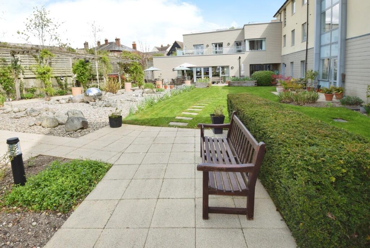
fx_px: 185
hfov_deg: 89.9
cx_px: 185
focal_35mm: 18
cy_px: 124
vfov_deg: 67.5
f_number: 8
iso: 100
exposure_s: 1/200
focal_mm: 12
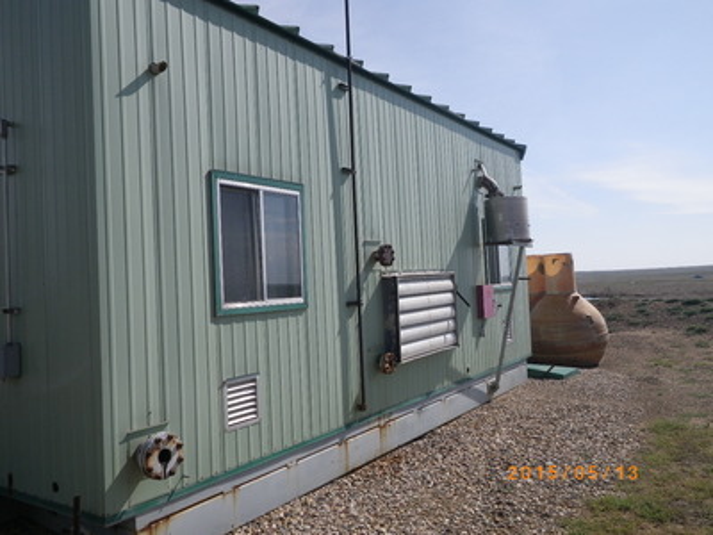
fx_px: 577
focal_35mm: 28
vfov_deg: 49.7
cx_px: 356
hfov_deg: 63.4
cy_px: 268
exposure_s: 1/1000
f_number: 4.2
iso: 80
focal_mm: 5
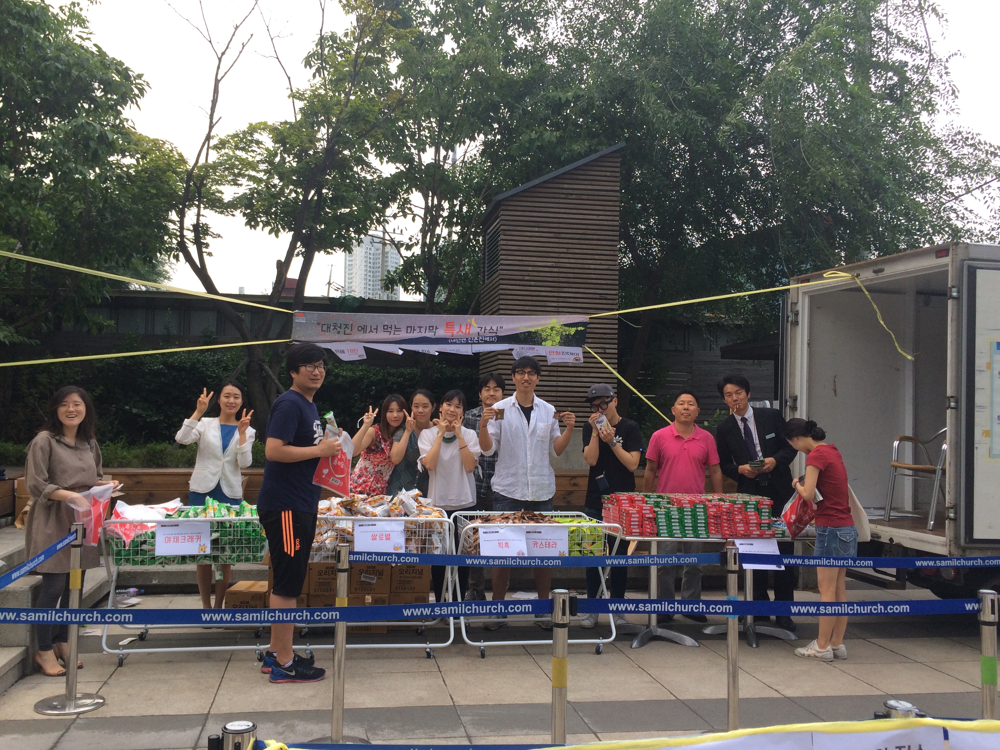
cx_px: 480
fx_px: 896
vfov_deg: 45.4
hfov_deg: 58.3
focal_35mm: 31
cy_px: 384
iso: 40
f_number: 2.2
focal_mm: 4.15
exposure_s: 1/120
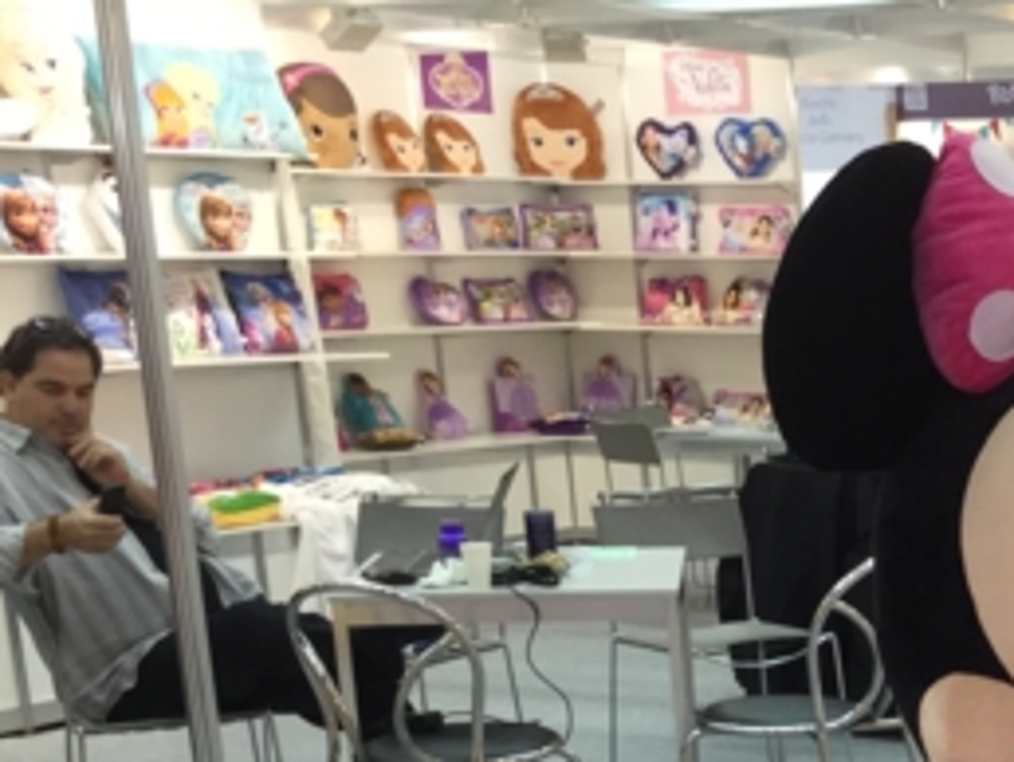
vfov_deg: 17.4
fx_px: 2375
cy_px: 927
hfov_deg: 21.9
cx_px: 1295
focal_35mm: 81
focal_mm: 3.3
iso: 64
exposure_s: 1/30
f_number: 2.4
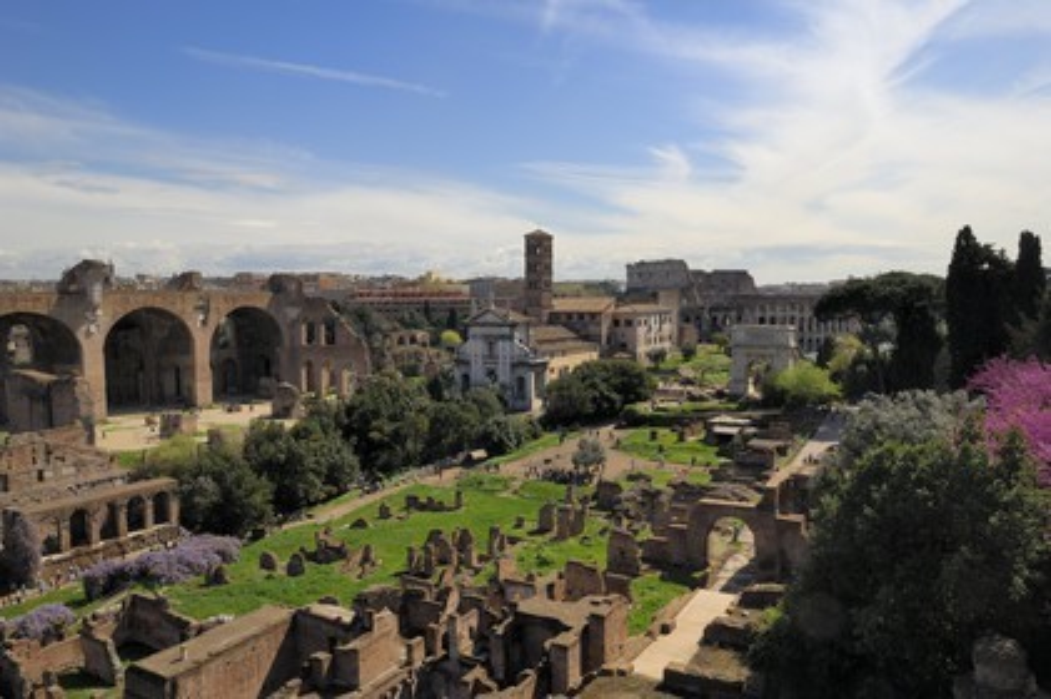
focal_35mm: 26
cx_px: 526
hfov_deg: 70.5
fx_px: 744
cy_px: 350
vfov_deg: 50.3
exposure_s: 1/125
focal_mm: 17
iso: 100
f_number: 13
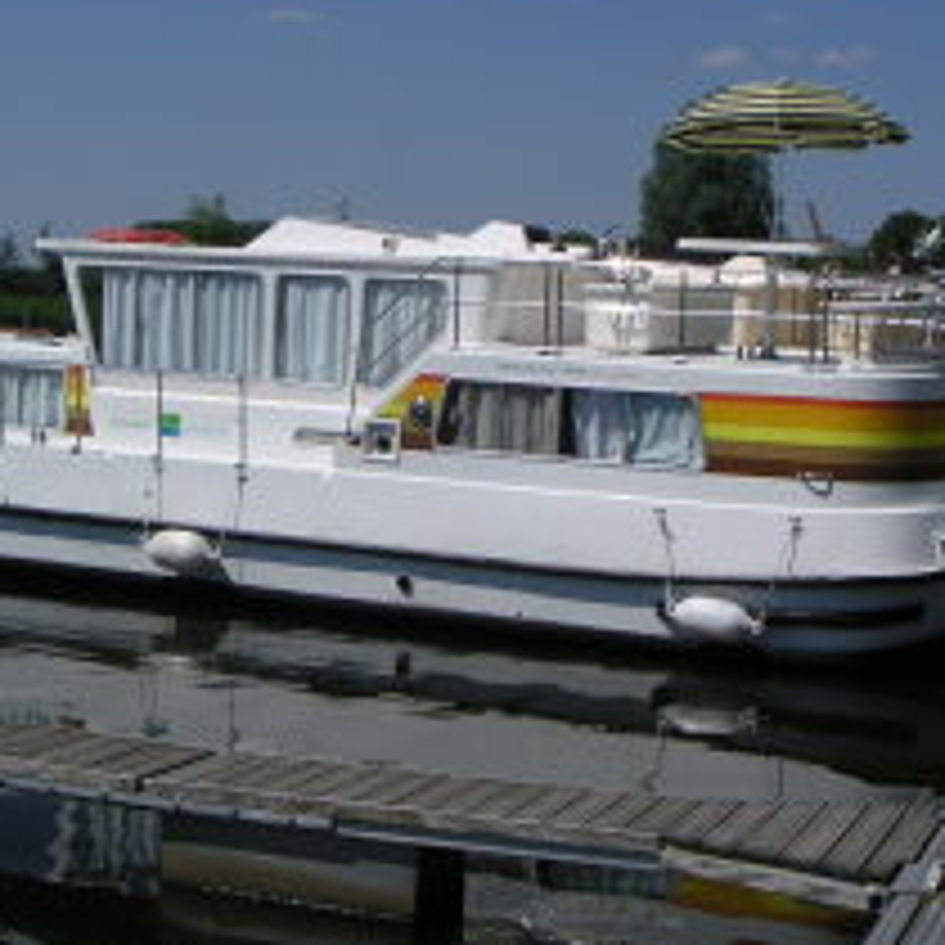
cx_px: 378
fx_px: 1977
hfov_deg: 26.8
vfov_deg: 26.8
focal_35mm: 64
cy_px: 356
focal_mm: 6
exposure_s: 1/500
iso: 50
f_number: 6.7
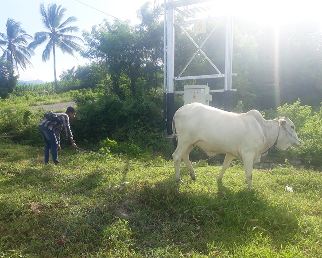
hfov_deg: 60.4
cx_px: 174
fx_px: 276
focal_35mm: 29
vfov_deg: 50.0
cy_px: 129
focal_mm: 3.6
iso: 40
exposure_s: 1/835
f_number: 1.9
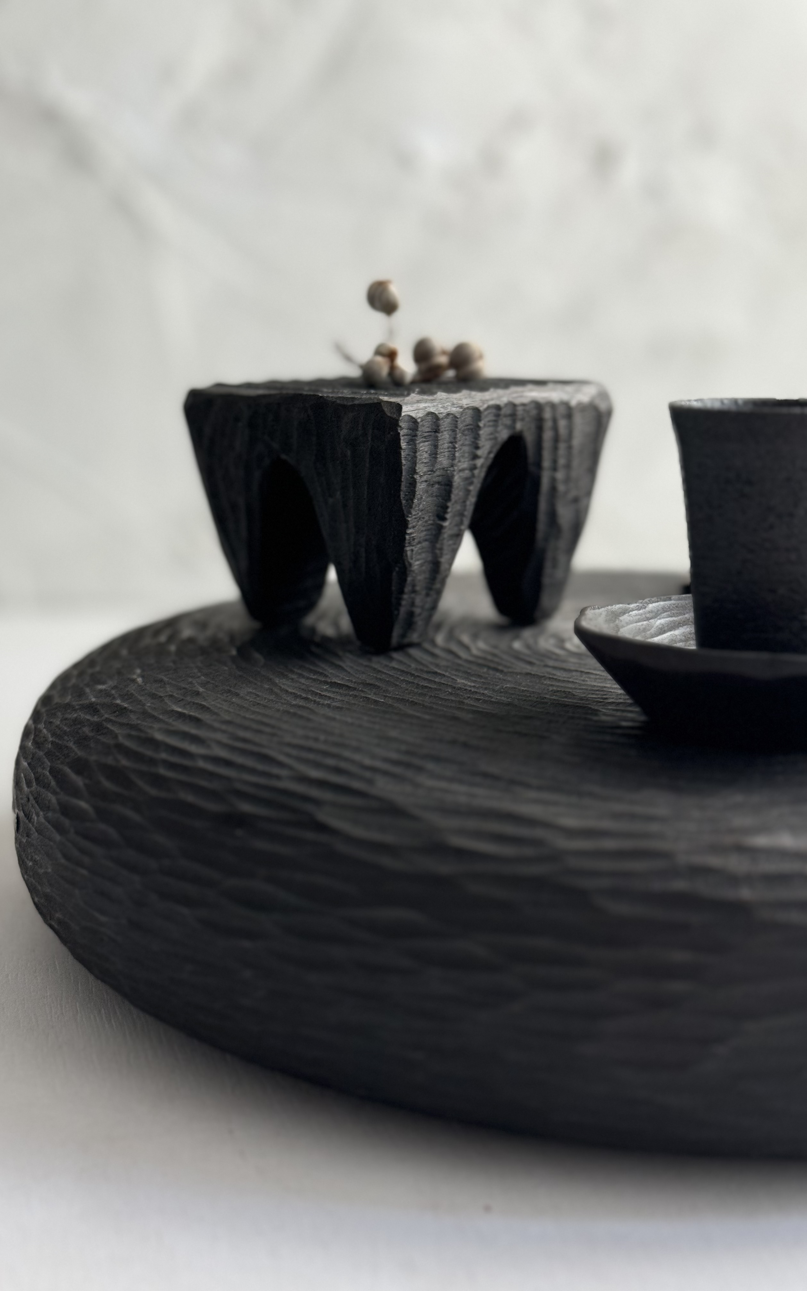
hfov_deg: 25.3
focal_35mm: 51
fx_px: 1795
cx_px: 362
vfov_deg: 39.6
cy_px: 645
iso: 250
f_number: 1.78
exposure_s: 1/60
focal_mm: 6.76
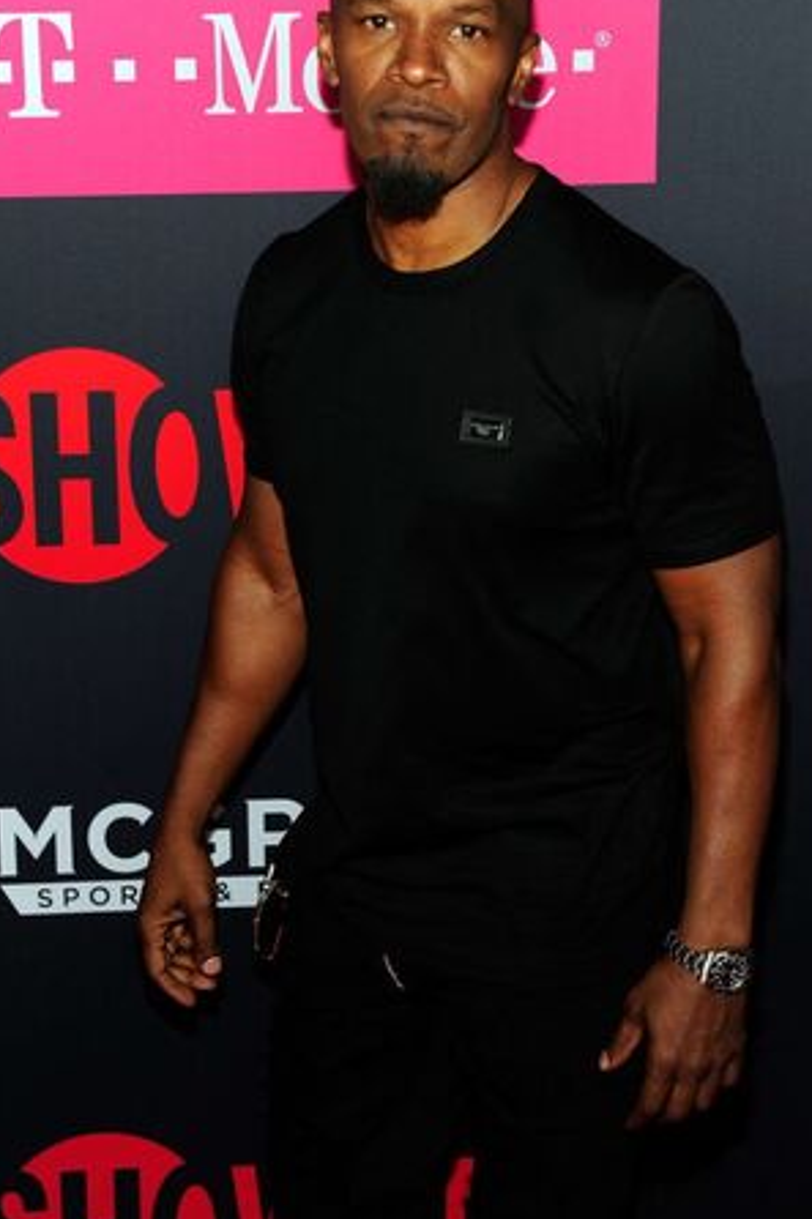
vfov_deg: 29.2
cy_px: 528
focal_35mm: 69
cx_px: 455
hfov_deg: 19.7
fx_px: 2336
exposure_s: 1/200
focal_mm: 55
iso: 640
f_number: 5.6
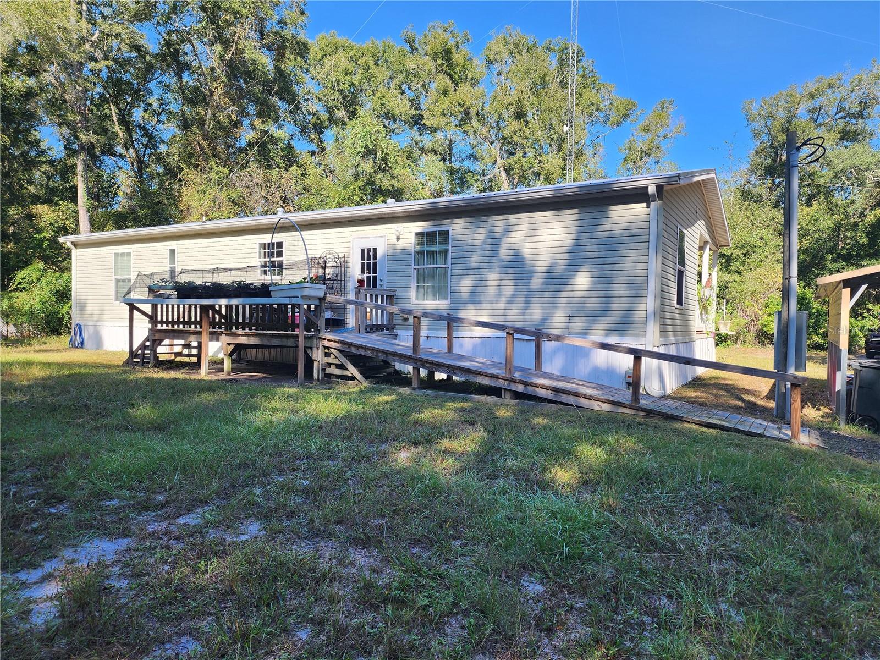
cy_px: 330
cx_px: 440
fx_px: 585
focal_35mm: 23
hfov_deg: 73.9
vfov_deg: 58.9
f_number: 1.8
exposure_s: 1/295
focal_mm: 6.4
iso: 12
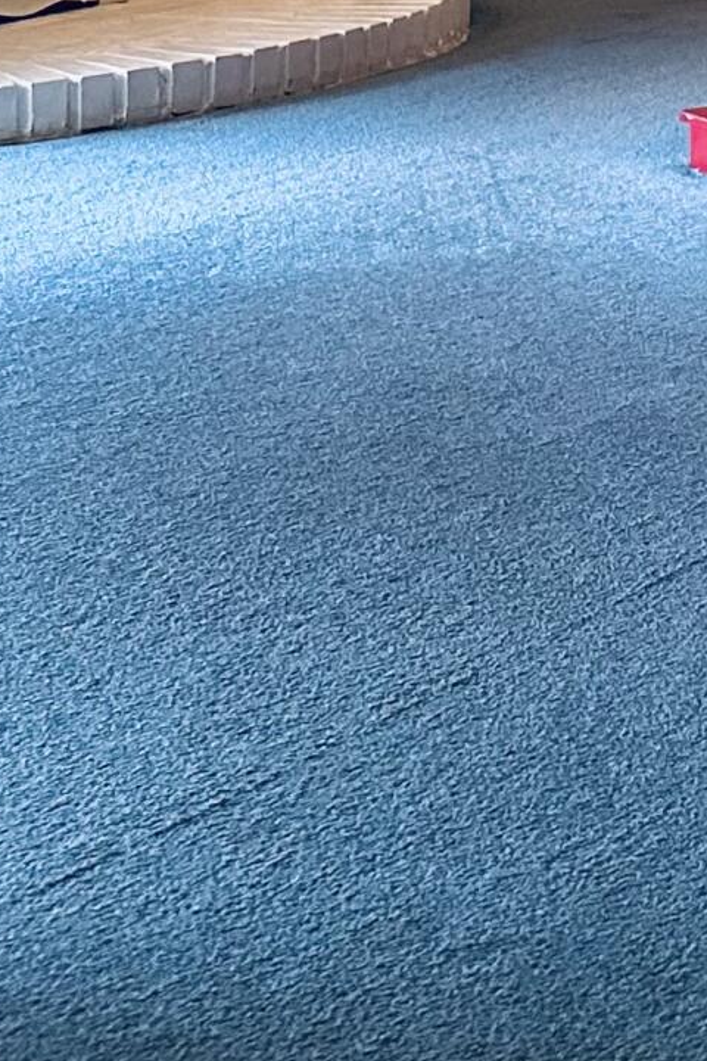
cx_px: 1952
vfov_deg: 17.7
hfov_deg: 10.4
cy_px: -500
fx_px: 3063
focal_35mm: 104
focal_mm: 6.86
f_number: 1.78
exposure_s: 1/60
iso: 500
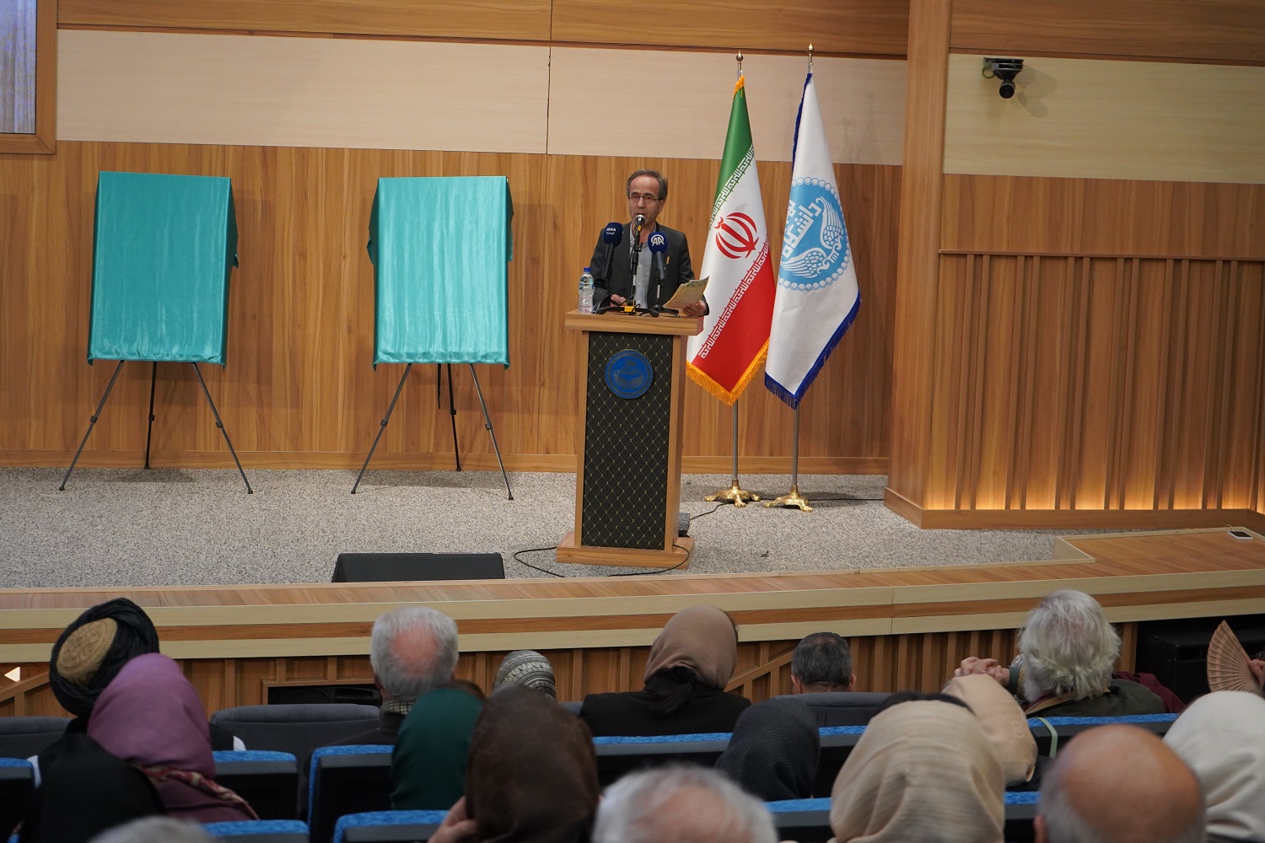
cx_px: 632
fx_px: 2460
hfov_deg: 28.8
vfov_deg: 19.5
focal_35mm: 70
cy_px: 422
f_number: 5.6
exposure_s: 1/160
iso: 3200
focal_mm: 70
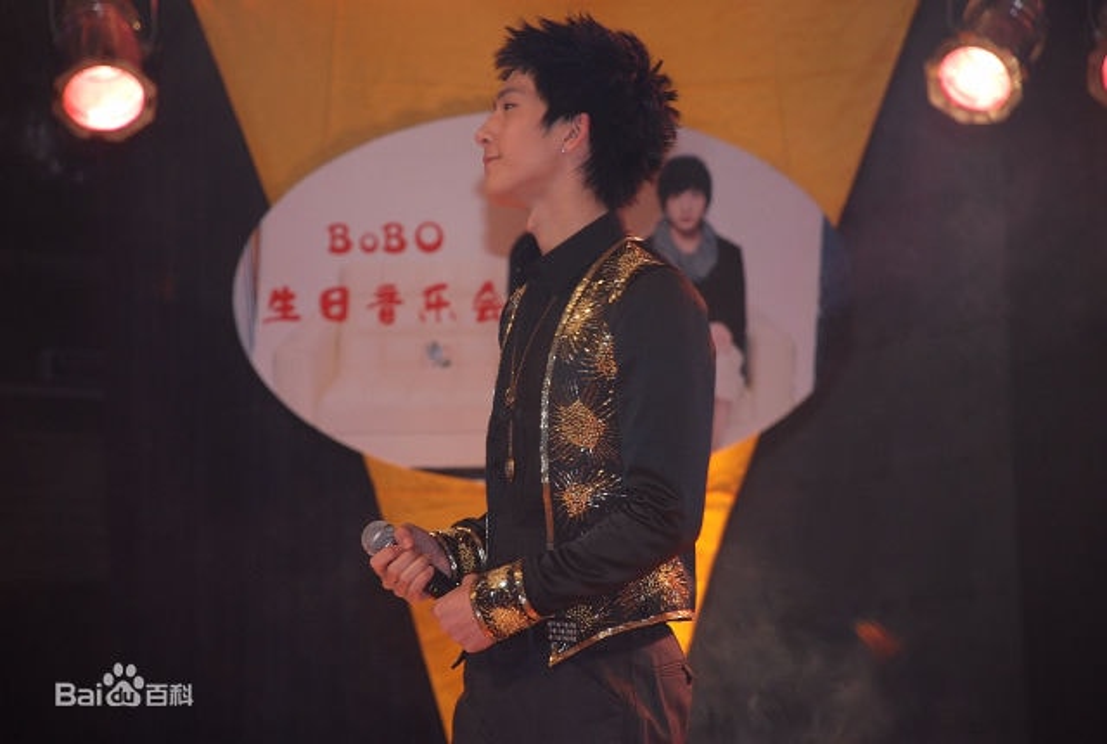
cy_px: 372
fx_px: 6241
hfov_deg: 10.1
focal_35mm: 202
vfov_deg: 6.8
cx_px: 554
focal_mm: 135
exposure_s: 1/60
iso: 320
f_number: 5.6
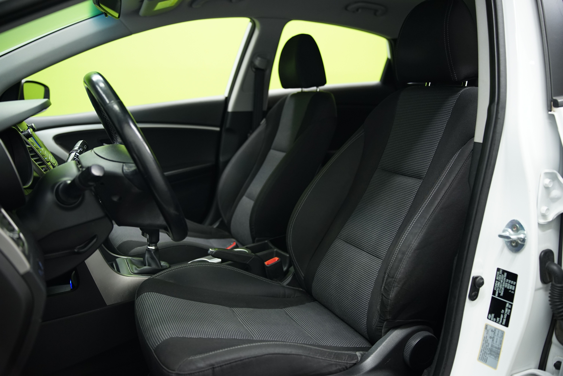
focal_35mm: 29
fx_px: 453
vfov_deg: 45.0
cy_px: 188
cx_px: 282
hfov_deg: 63.7
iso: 1000
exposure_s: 1/40
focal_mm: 29
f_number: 2.8
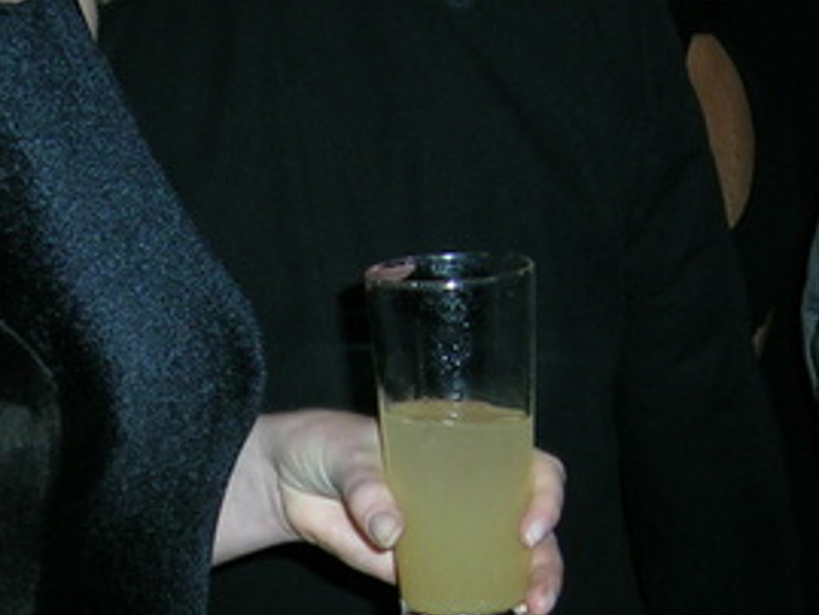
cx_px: 195
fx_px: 2154
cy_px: 641
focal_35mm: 91
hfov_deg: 21.3
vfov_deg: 15.9
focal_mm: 5.4
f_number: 2.8
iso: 50
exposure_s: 1/60
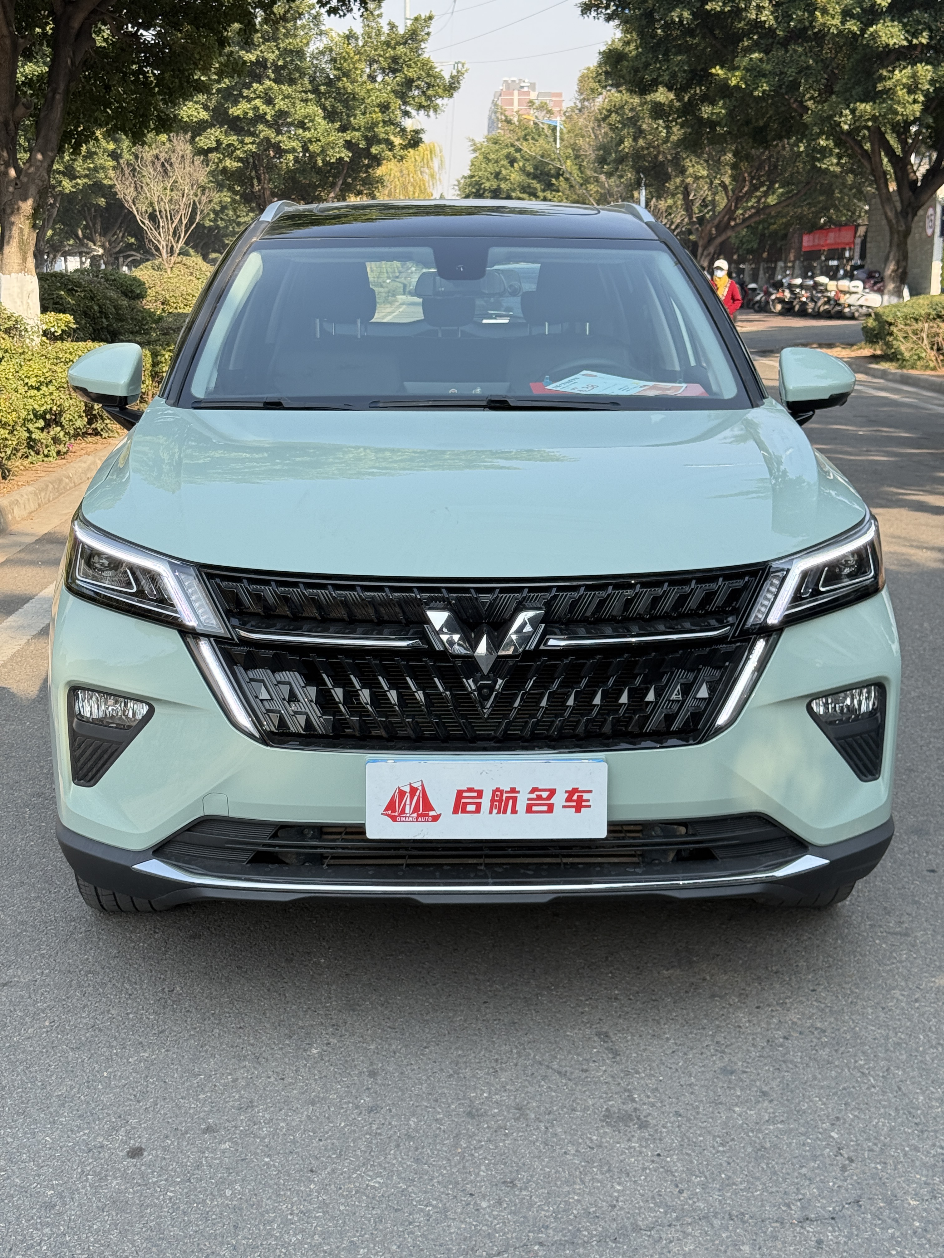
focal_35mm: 48
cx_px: 472
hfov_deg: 30.3
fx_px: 1745
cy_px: 629
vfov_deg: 39.7
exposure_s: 1/1222
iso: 64
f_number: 1.78
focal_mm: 6.76
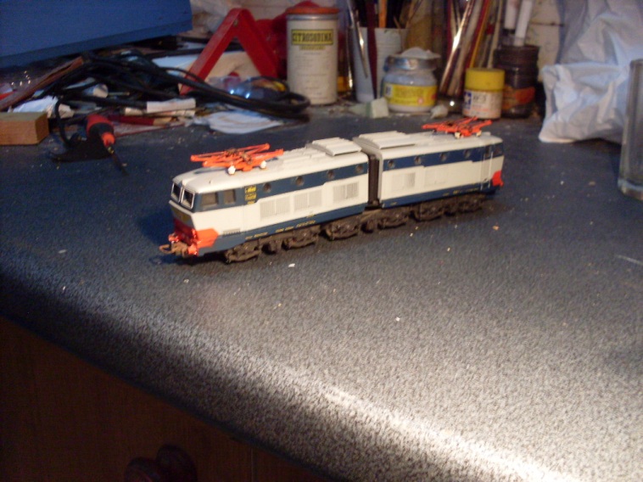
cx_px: 322
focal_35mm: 38
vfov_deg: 37.7
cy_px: 241
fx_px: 706
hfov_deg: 49.0
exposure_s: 1/10
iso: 200
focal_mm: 6.3
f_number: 2.8
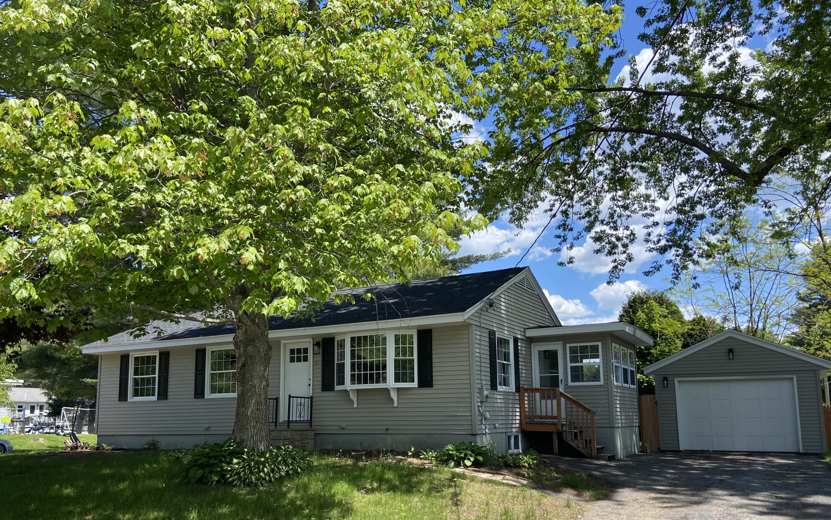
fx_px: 679
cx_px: 405
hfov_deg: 62.9
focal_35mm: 30
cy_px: 326
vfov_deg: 41.5
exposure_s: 1/1395
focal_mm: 4.25
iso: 32
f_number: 1.8
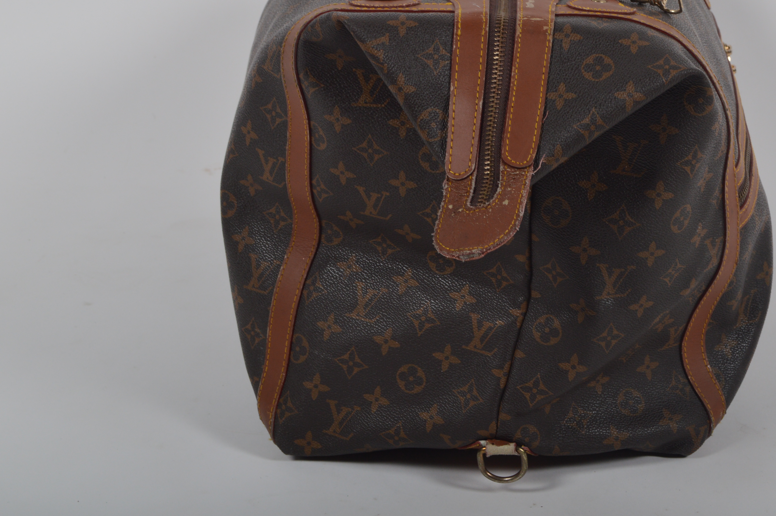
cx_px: 518
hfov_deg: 26.9
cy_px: 174
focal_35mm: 75
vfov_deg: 18.1
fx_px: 1615
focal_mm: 36
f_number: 10
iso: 200
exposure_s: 1/200
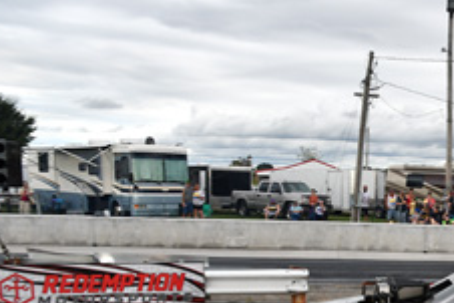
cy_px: 315
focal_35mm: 53
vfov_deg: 24.2
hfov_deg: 33.1
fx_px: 669
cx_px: 490
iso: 250
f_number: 5
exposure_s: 1/800
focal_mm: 16
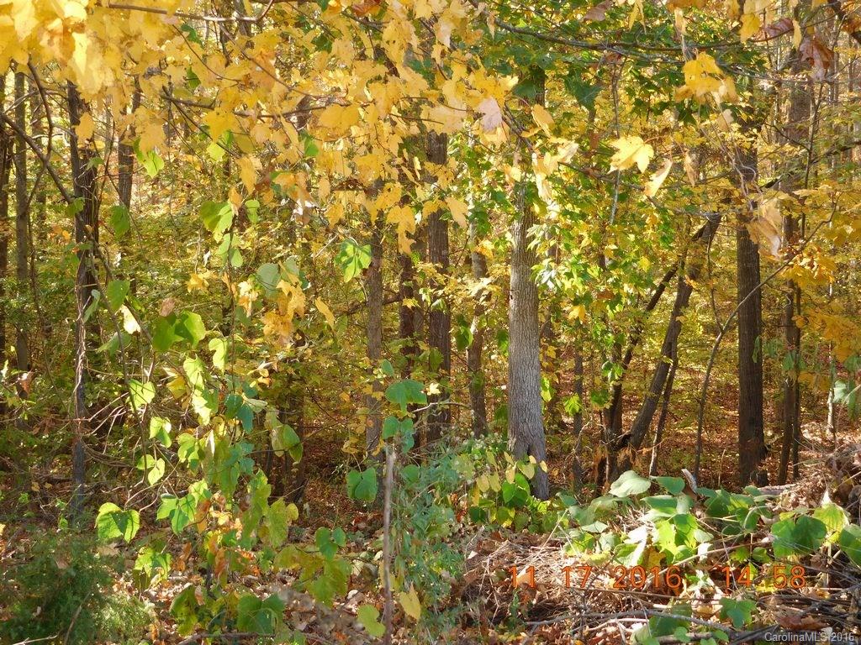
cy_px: 322
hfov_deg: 31.2
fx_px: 1542
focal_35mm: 62
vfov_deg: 23.7
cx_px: 430
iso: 125
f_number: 4.4
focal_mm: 11.1
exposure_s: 1/40
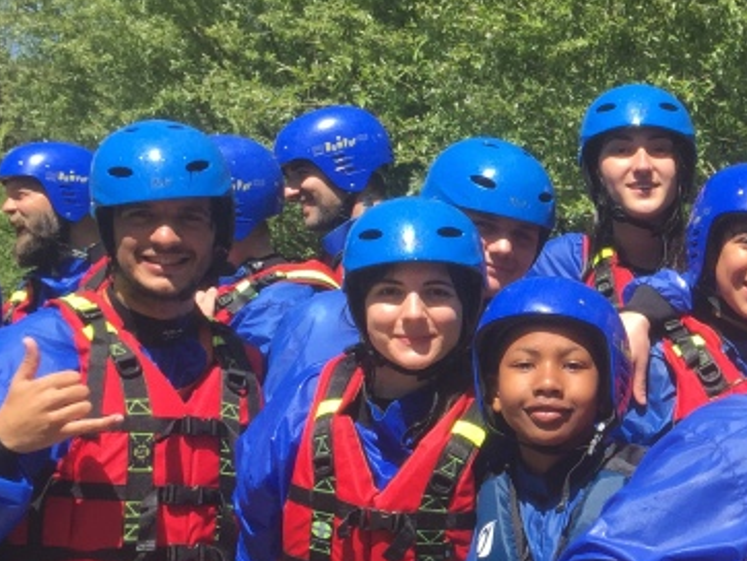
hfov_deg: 22.1
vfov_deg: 17.9
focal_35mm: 82
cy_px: 439
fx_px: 1771
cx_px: 879
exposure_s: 1/1014
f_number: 2.2
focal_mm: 4.15
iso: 32
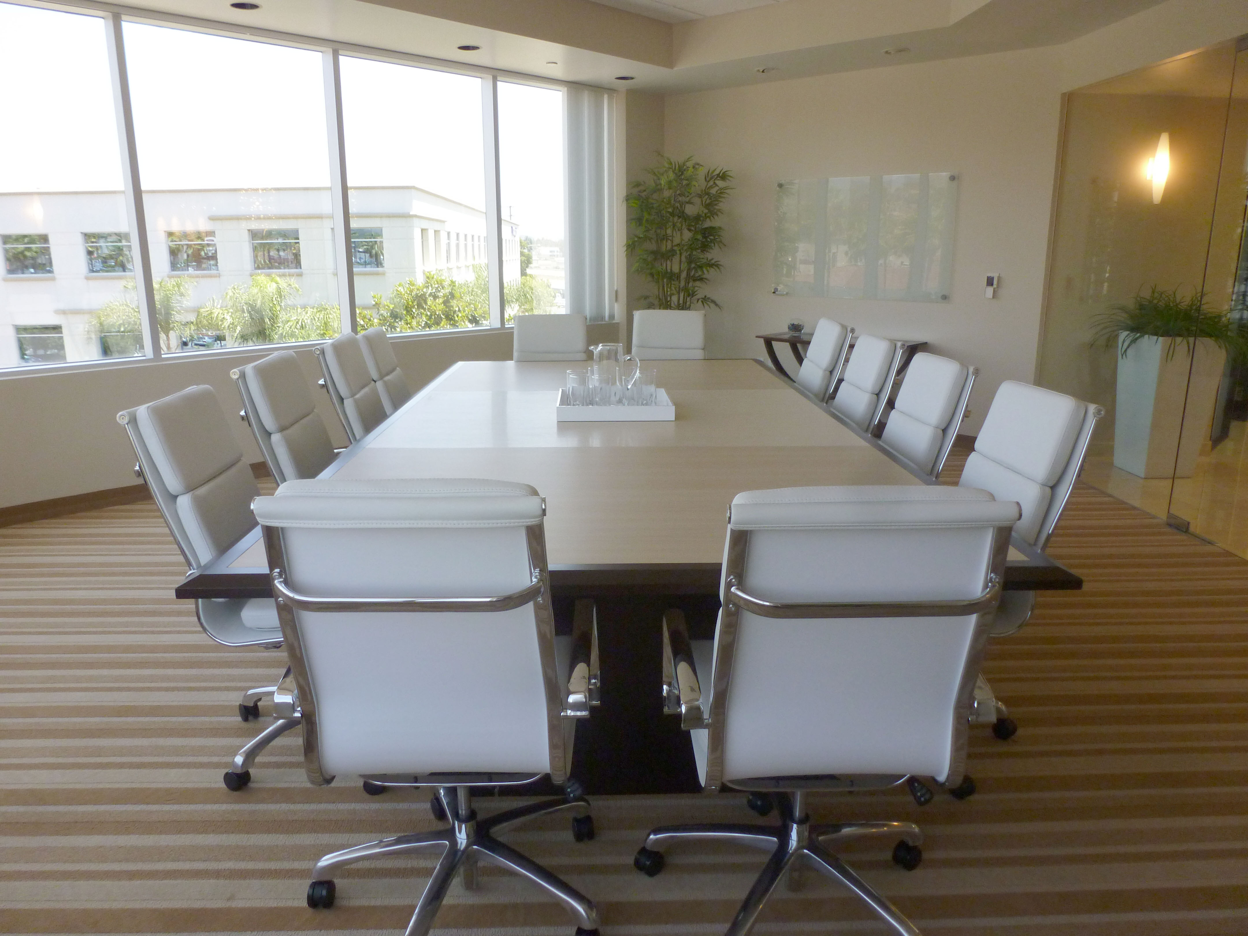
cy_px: 468
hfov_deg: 71.6
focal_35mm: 24
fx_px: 865
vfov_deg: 56.8
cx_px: 624
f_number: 3.3
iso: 200
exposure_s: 1/60
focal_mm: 4.3
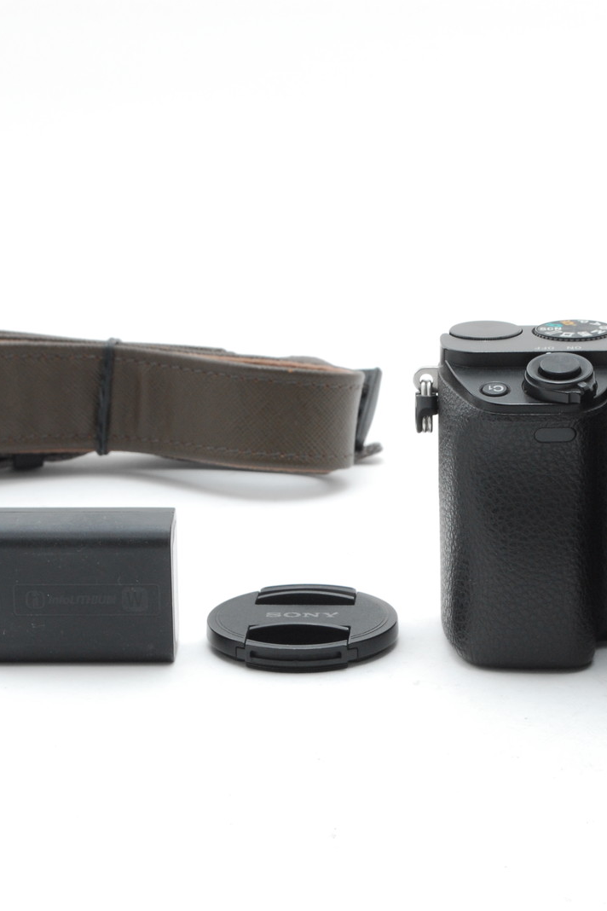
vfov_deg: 18.9
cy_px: 456
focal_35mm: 108
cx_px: 374
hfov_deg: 12.7
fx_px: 2731
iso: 320
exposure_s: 1/100
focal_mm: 48
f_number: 18
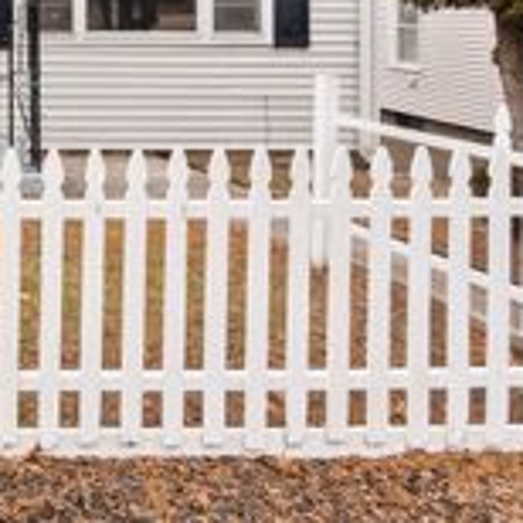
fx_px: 752
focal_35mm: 44
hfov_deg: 30.2
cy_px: 8
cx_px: -160
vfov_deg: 35.0
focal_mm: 16
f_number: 9
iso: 200
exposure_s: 1/8
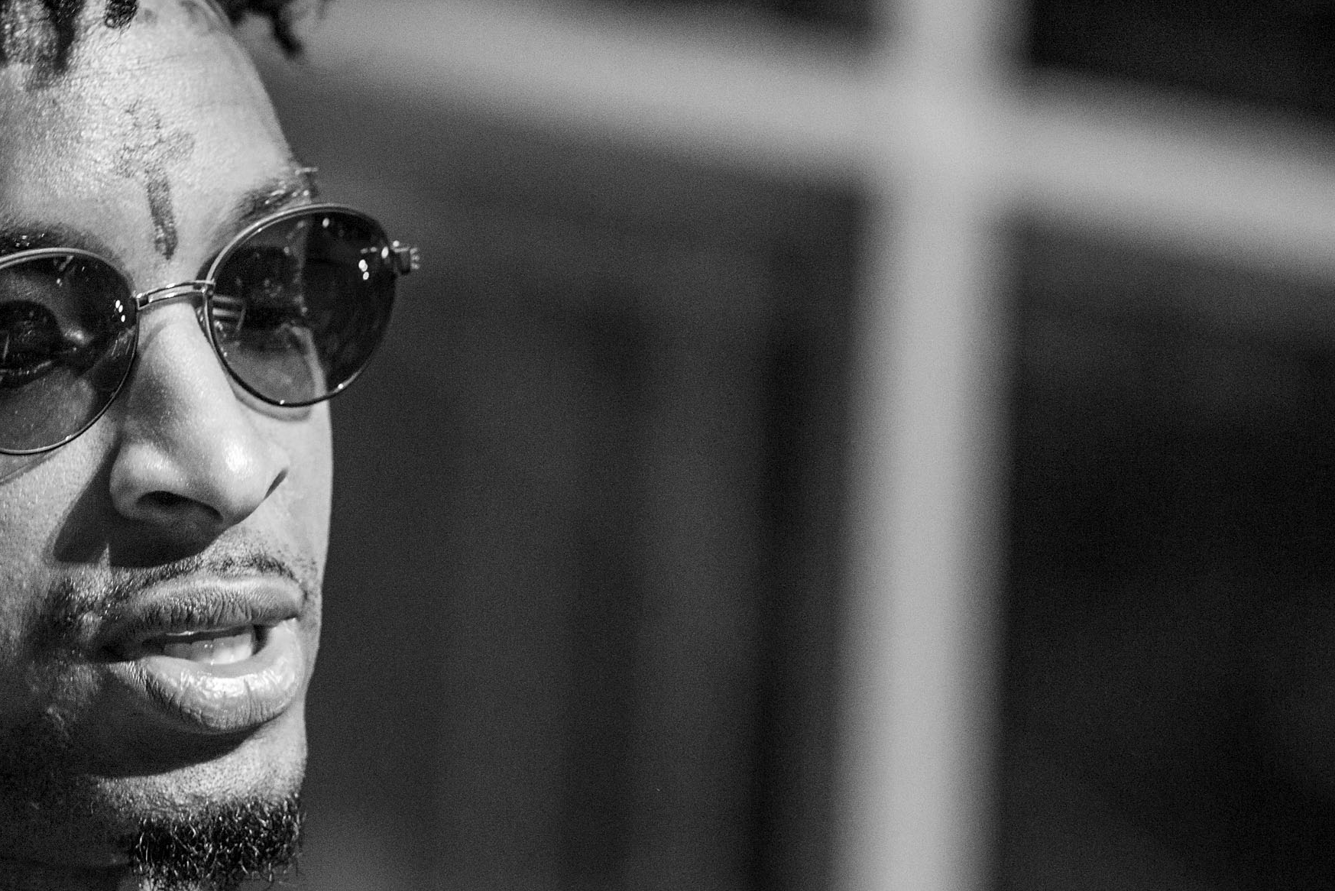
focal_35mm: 292
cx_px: 195
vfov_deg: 4.7
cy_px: 446
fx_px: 10831
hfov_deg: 7.0
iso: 3200
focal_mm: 170
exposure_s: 1/125
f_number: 5
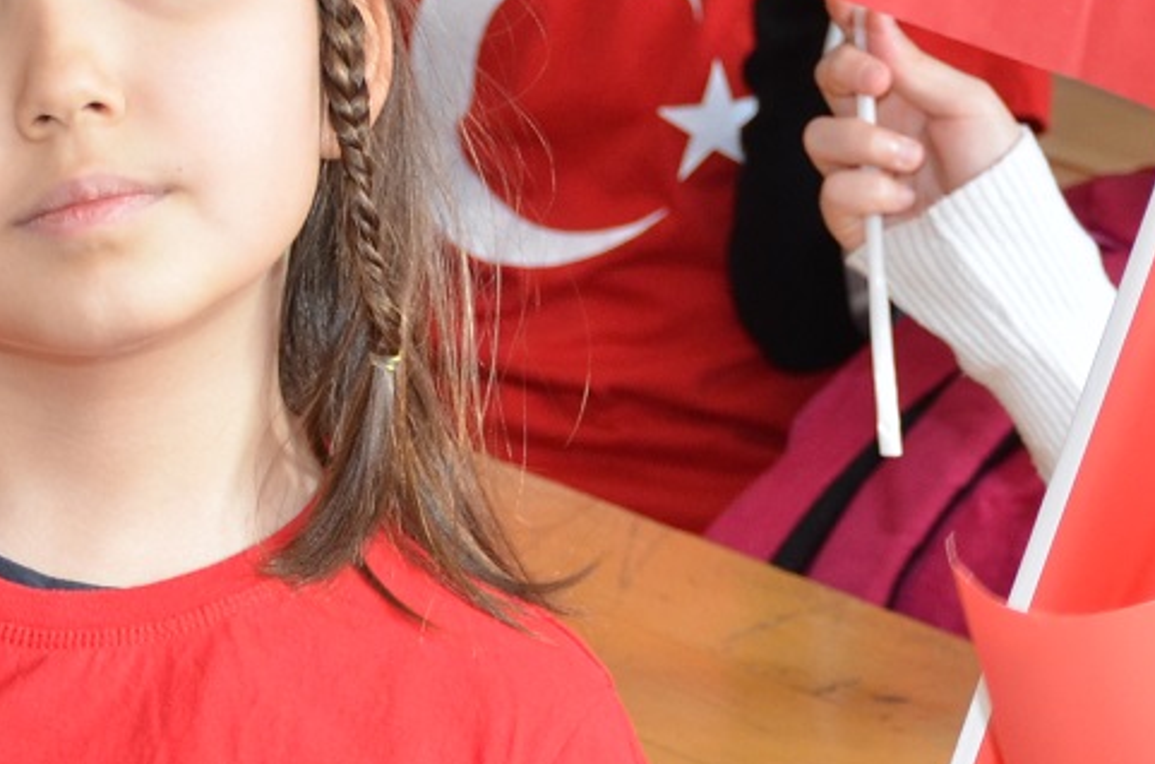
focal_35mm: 237
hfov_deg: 8.7
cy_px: 680
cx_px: -29
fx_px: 7584
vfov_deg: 5.8
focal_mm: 38
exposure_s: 1/60
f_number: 4.2
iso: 400
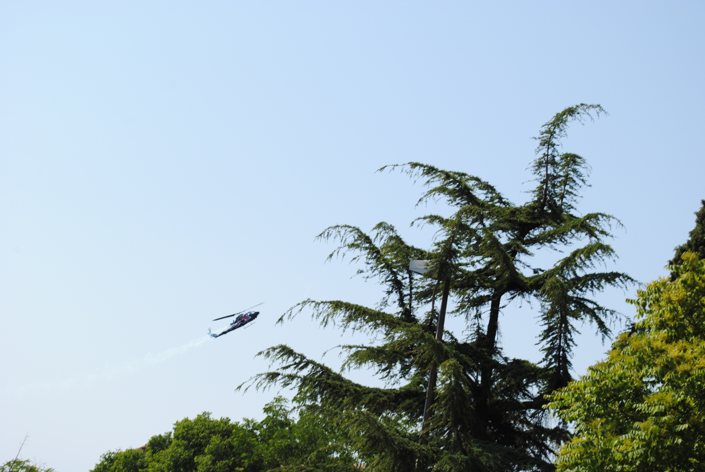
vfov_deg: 16.6
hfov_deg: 24.6
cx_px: 352
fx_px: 1618
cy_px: 236
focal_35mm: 82
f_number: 9
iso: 100
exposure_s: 1/320
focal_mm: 55
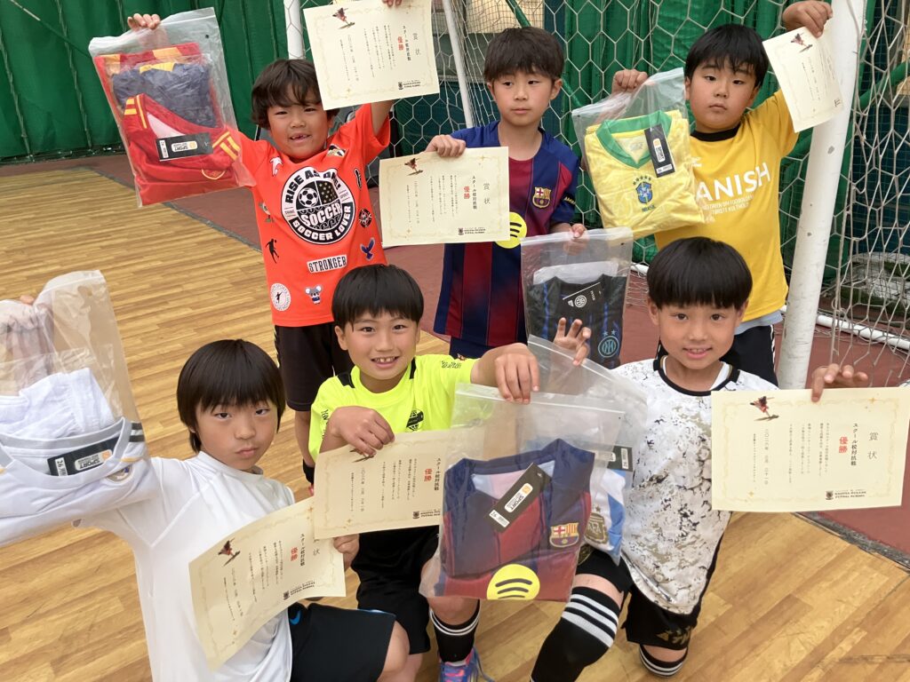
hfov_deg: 63.4
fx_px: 736
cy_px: 341
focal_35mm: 28
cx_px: 455
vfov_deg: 49.7
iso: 160
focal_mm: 3.99
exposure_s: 1/60
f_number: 1.8
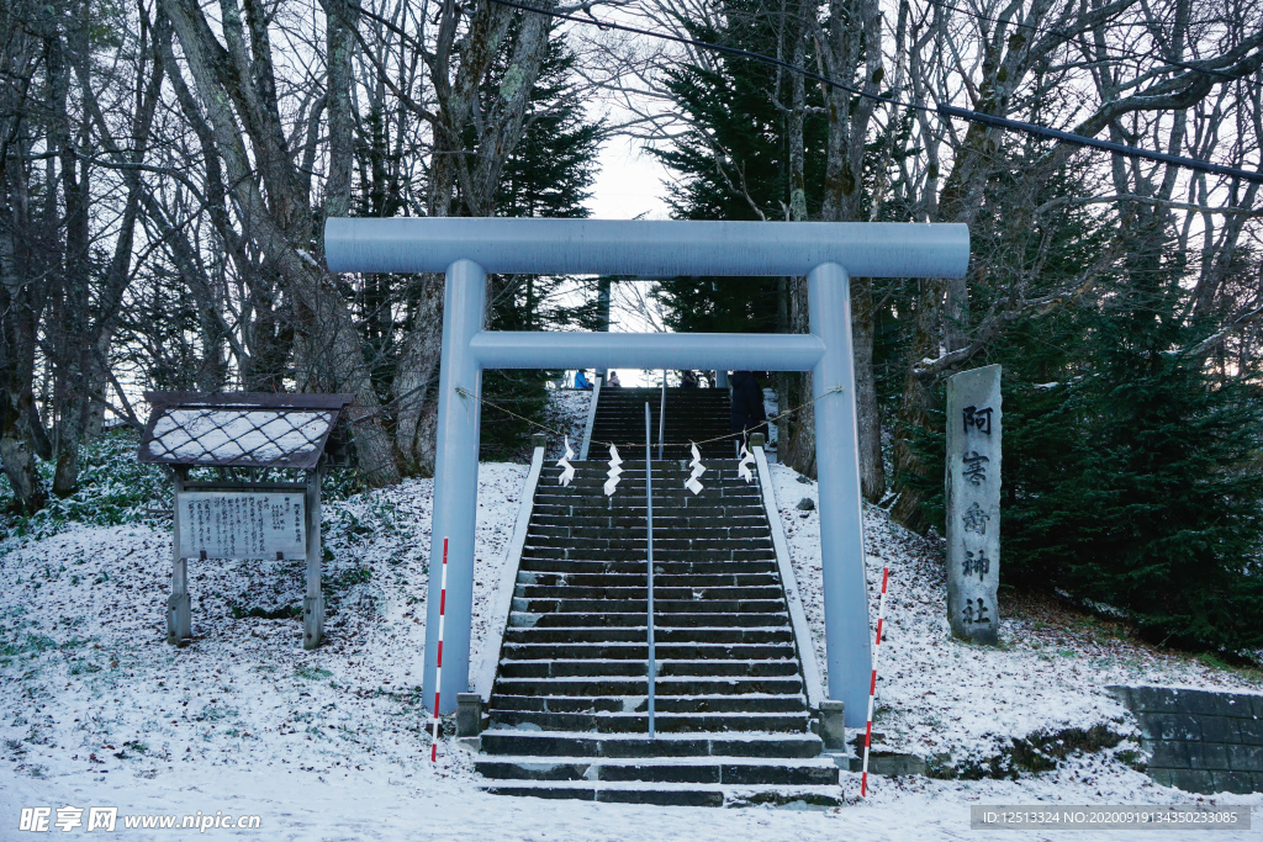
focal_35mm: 36
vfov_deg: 36.9
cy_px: 421
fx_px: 1263
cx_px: 632
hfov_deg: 53.1
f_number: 7.1
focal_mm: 36
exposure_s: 1/100
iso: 400
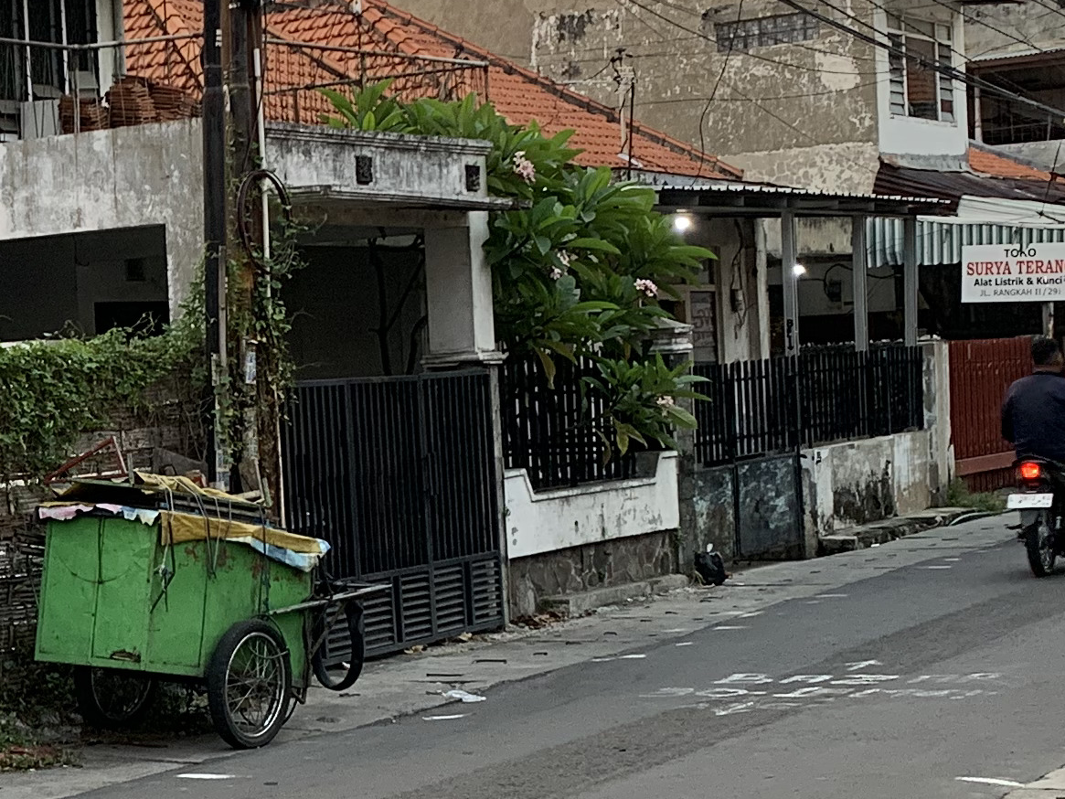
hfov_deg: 20.6
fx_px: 2769
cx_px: -132
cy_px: 433
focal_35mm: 90
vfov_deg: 16.4
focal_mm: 4.25
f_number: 1.8
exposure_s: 1/100
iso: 40
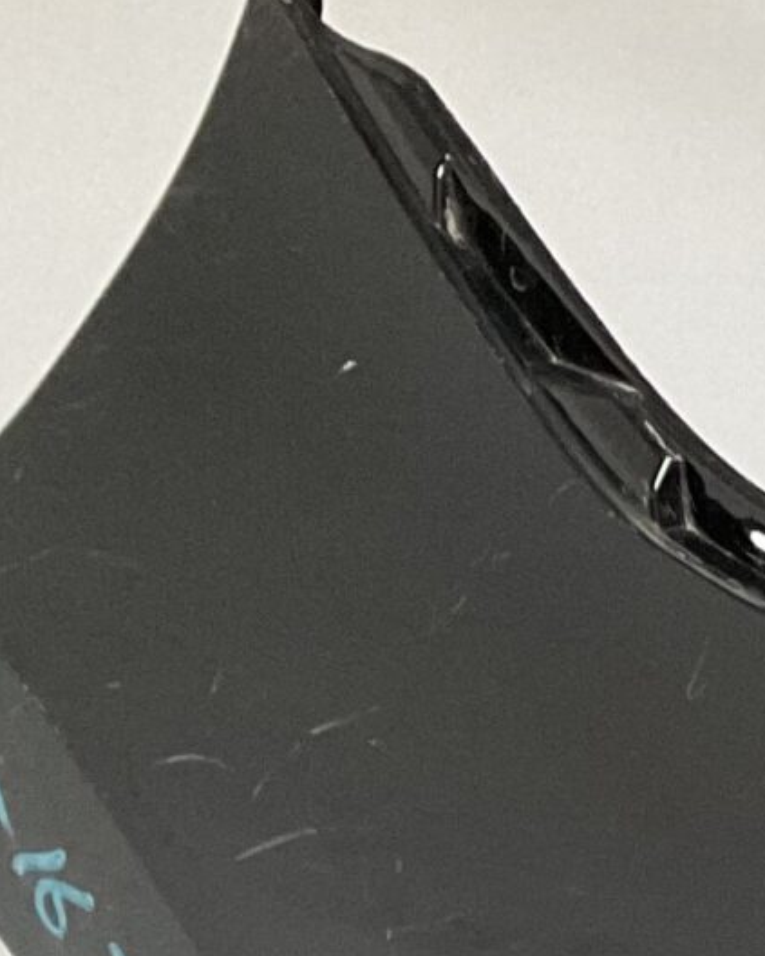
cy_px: 1379
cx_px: 2051
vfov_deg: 13.4
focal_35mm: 137
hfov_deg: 9.5
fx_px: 3878
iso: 100
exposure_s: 1/50
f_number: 1.8
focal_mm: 3
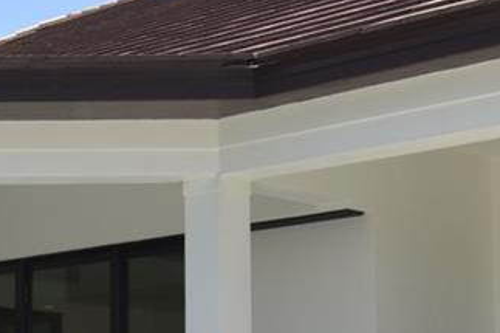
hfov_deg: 16.8
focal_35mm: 119
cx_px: -17
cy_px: 287
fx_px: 1652
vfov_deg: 11.4
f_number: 9
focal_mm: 24
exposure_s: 1/200
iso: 100
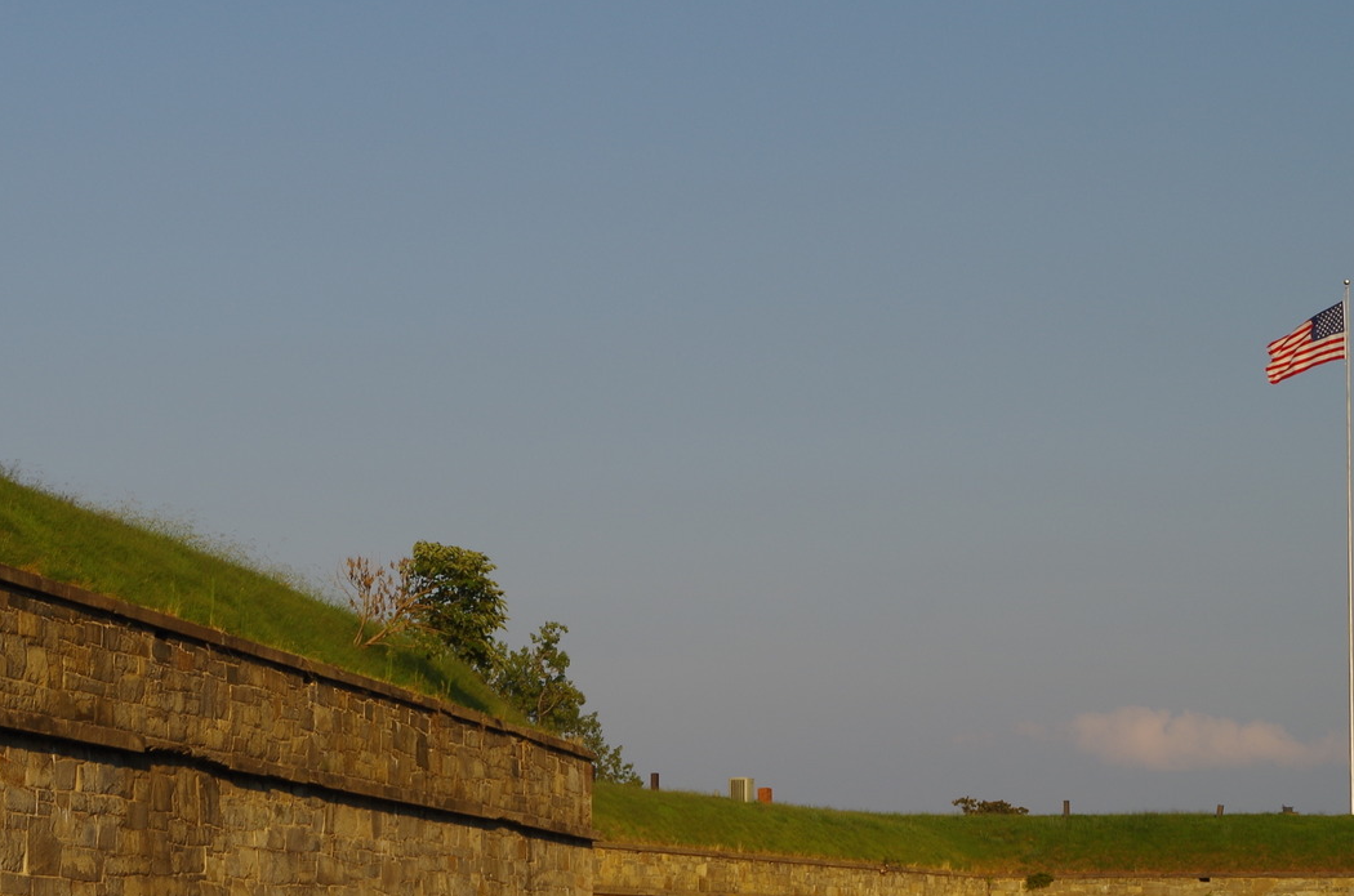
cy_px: 797
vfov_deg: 13.6
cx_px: 415
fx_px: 3715
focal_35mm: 99
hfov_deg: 20.6
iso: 100
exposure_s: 1/60
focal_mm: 35
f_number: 10
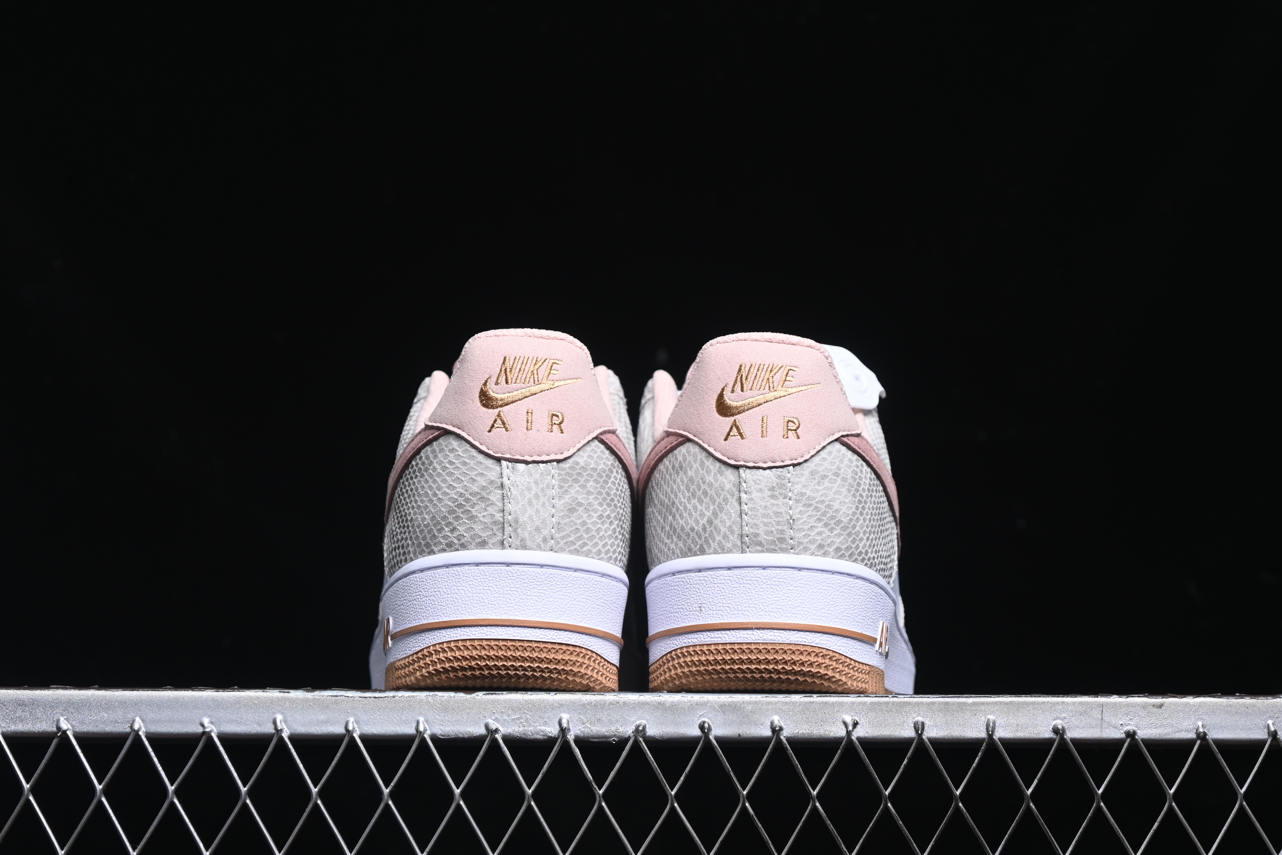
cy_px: 428
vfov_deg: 18.2
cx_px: 641
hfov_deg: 27.0
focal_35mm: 75
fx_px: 2671
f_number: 6.3
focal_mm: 50
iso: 160
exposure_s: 1/60
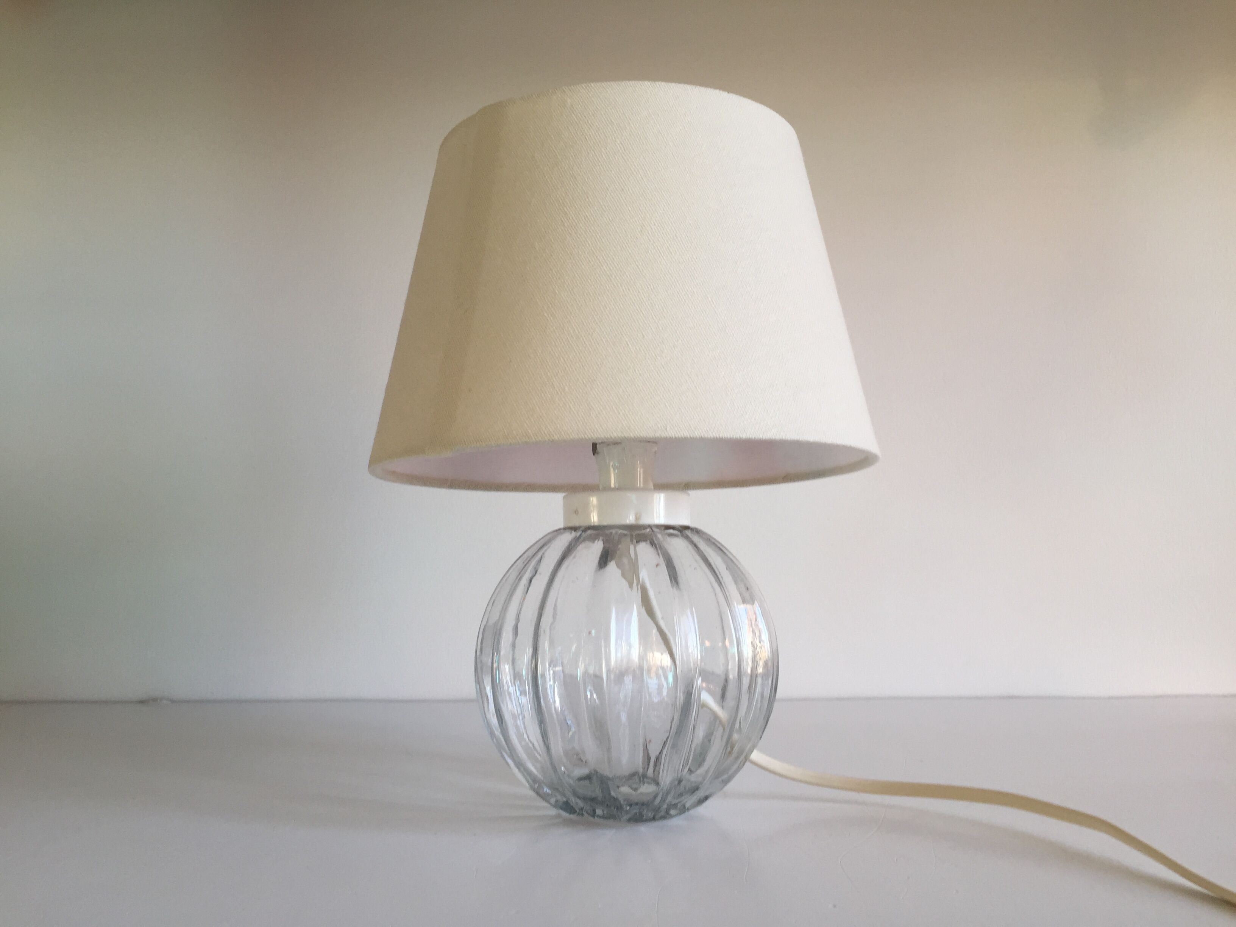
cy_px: 464
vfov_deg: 48.2
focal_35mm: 29
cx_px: 618
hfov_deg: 61.7
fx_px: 1035
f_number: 2.2
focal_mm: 4.15
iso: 32
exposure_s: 1/50
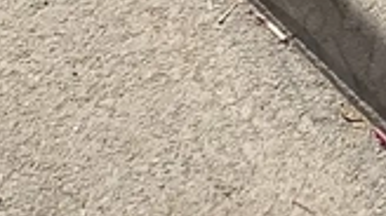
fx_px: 2087
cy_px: -1010
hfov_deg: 10.1
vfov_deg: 4.6
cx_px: 621
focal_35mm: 204
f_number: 1.65
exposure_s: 1/1044
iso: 50
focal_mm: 6.14
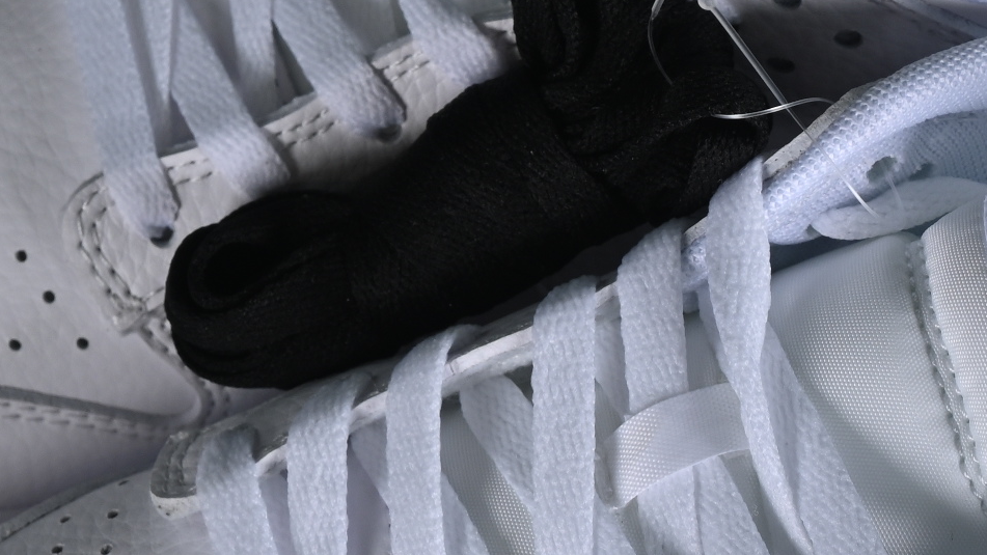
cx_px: 646
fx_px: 6020
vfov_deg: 5.3
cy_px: 326
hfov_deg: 9.4
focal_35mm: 230
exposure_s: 1/100
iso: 160
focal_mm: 50
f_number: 7.1
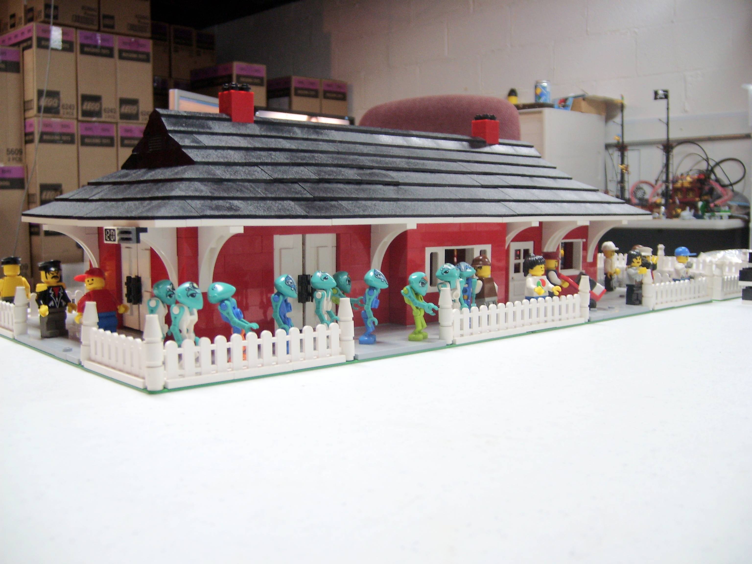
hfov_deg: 52.6
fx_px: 760
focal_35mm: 35
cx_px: 376
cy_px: 282
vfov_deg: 40.7
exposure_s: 1/10
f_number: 2.8
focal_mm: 5.8
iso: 50
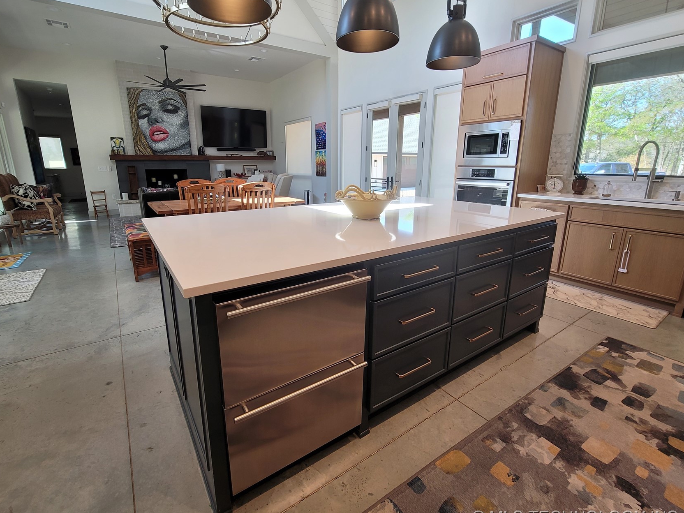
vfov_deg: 81.6
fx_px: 296
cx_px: 330
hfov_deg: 98.1
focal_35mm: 15
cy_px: 239
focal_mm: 2.2
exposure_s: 1/60
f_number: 2.2
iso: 80
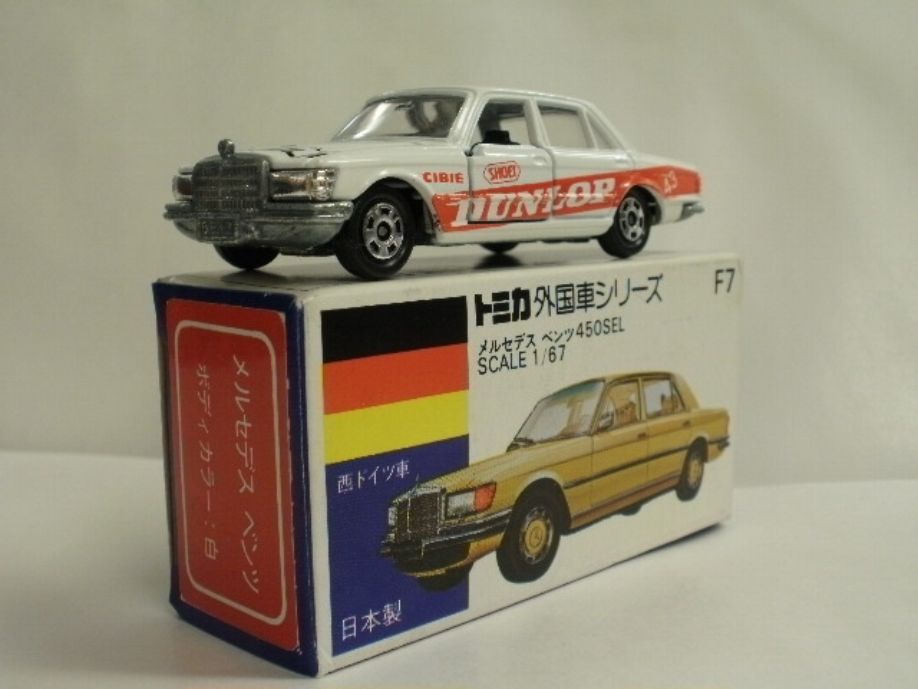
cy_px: 344
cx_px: 459
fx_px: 1167
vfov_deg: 32.9
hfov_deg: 42.9
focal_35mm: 44
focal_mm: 7.7
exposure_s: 1/25
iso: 125
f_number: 4
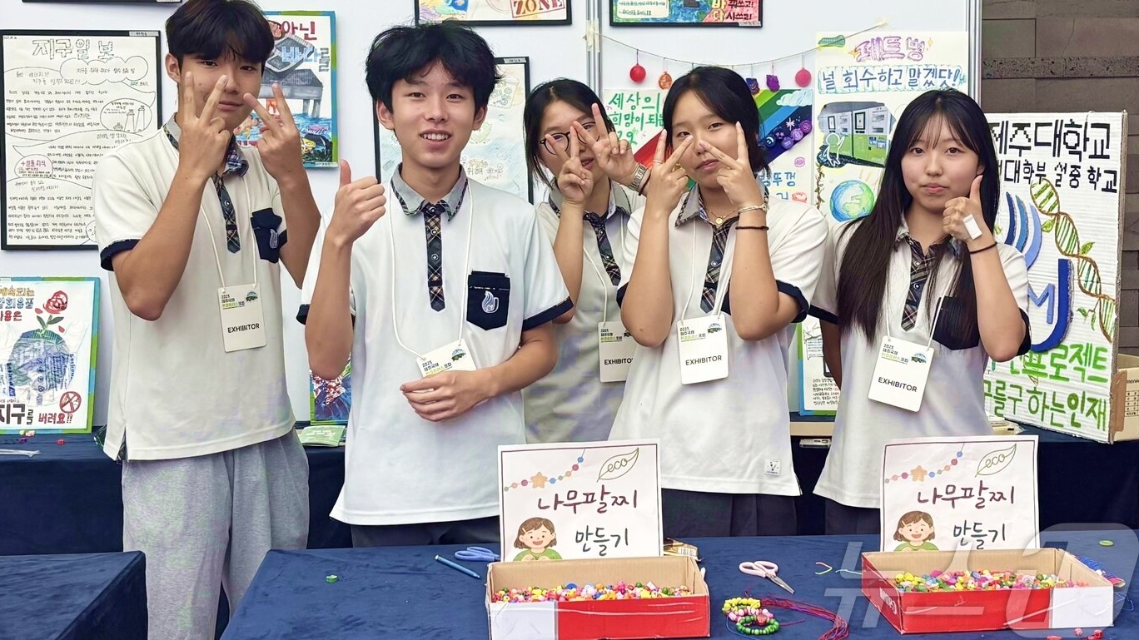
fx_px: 876
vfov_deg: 39.7
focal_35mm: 29
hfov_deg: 66.1
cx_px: 573
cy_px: 217
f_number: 1.6
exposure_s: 1/120
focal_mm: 5.96
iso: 100
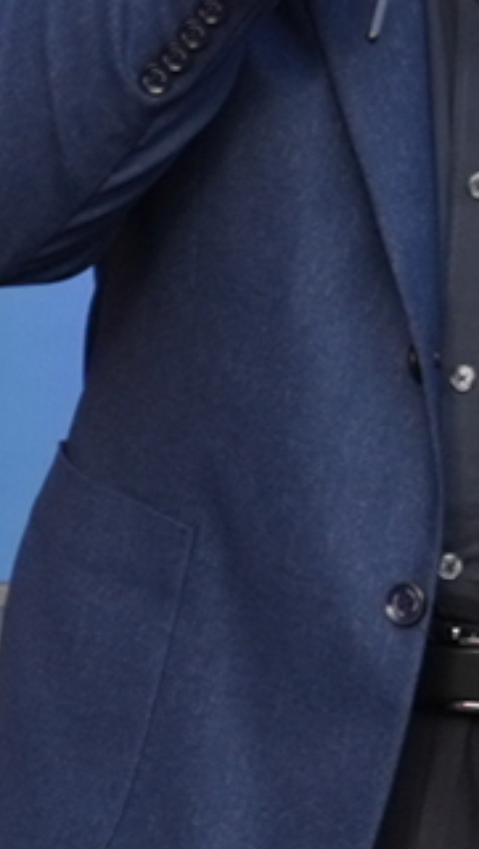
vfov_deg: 0.9
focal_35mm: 2284
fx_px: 51478
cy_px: -249
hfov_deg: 0.5
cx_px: 677
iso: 250
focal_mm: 200
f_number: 2.8
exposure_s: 1/400
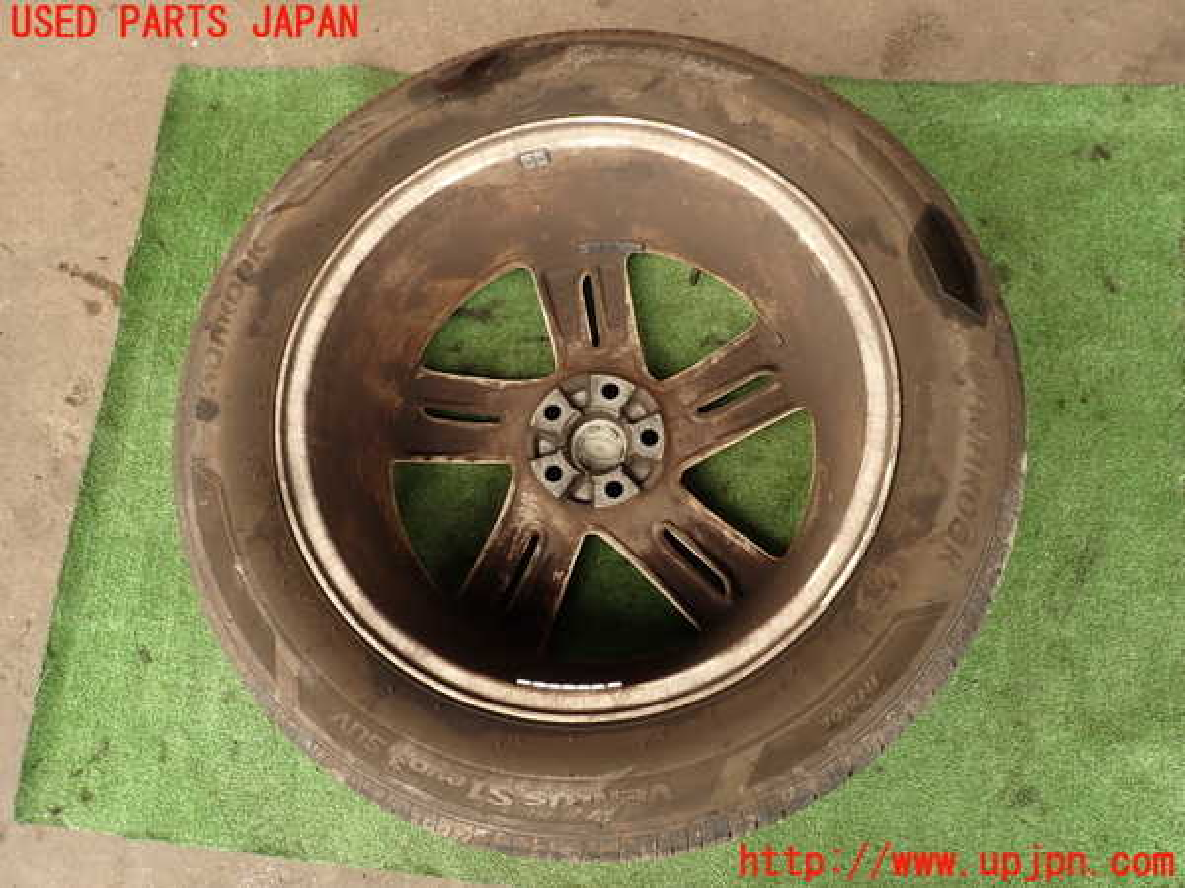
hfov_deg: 69.4
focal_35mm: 25
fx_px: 856
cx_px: 592
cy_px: 444
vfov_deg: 54.9
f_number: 2.8
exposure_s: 1/125
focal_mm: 4.5
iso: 100
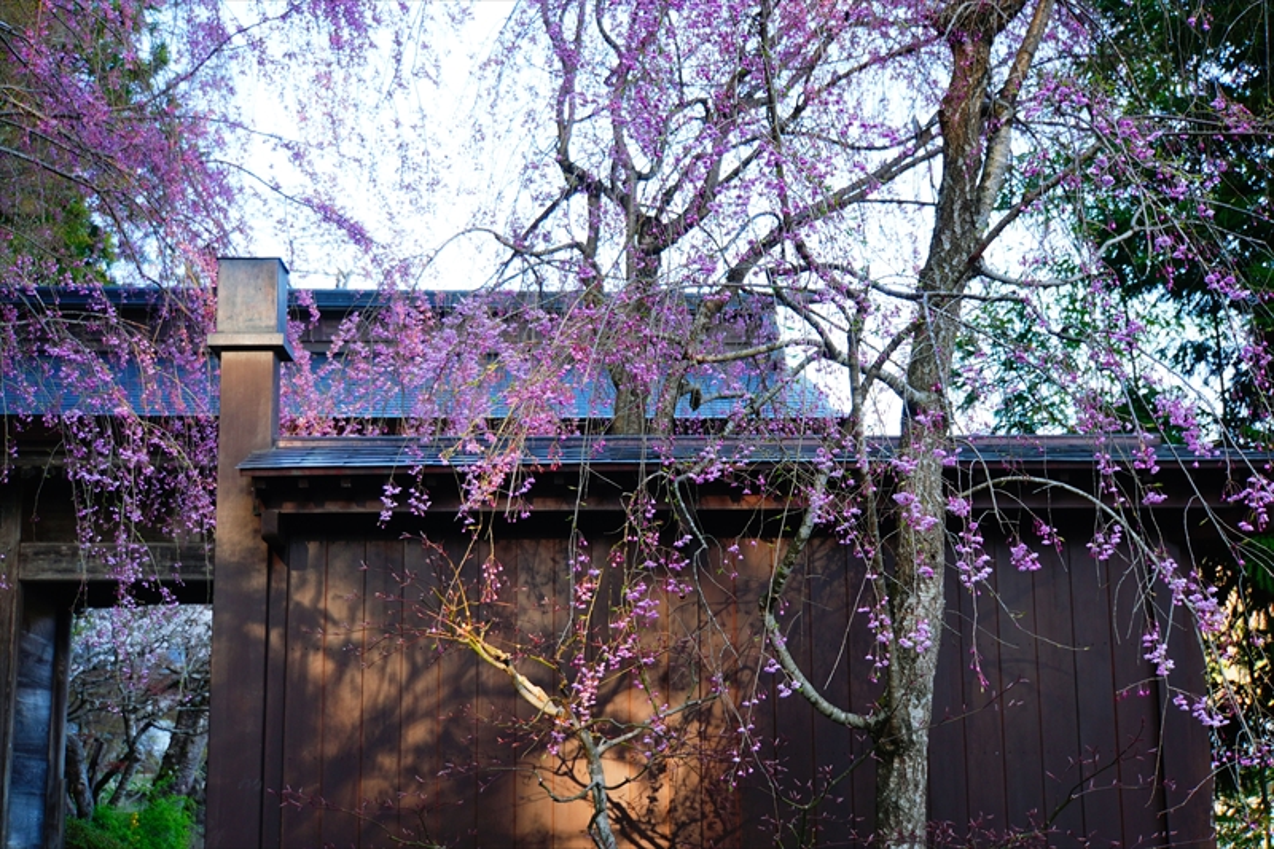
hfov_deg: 36.2
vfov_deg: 24.6
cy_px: 424
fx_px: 1948
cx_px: 637
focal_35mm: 55
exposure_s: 1/60
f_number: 4.5
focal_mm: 36.7
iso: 125
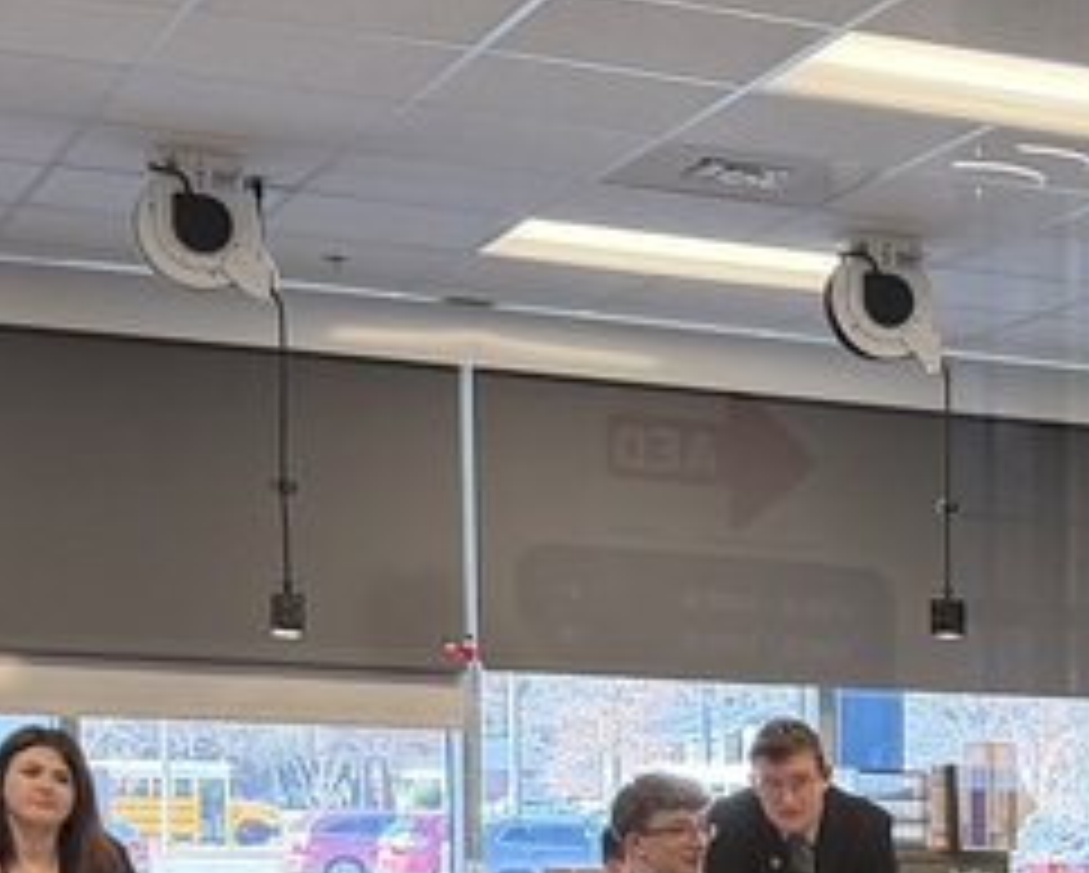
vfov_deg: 14.9
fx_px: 3193
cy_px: 1138
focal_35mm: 99
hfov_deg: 18.4
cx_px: 1292
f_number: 1.78
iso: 200
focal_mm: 6.76
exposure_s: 1/126
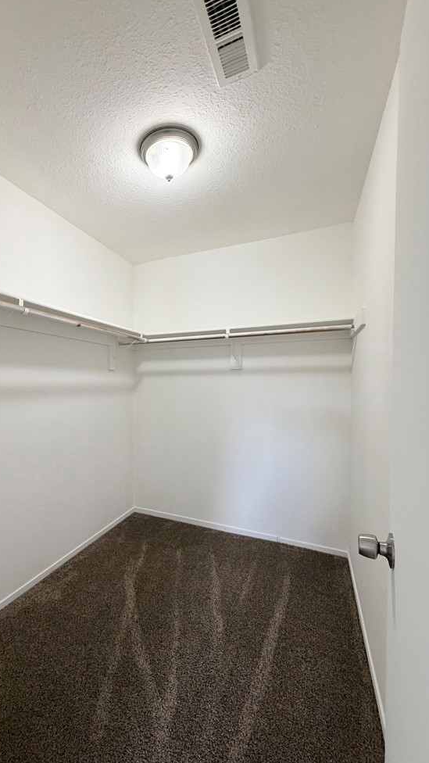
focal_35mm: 16
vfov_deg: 99.3
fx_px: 324
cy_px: 392
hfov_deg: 65.7
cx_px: 151
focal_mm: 2.22
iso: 320
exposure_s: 1/93
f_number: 2.2
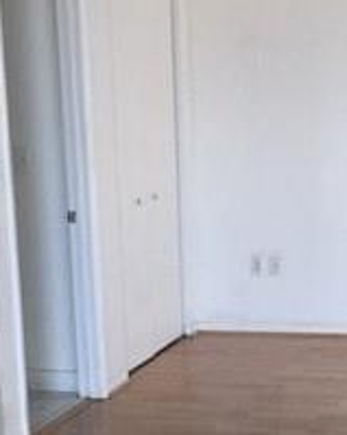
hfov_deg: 16.7
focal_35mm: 91
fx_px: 1169
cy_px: 367
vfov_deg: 20.7
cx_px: 286
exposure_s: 1/30
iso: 40
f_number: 2.2
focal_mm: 4.15
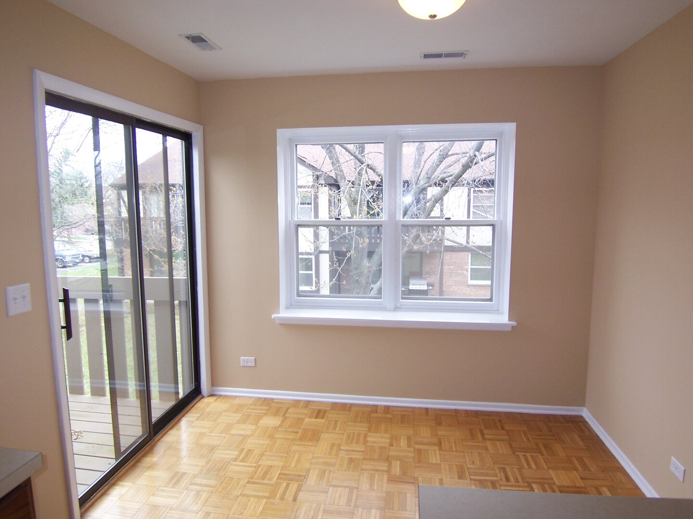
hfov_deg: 73.9
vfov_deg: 58.9
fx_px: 460
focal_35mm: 23
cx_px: 346
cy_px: 260
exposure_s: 1/60
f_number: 2.8
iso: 64
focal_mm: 3.8
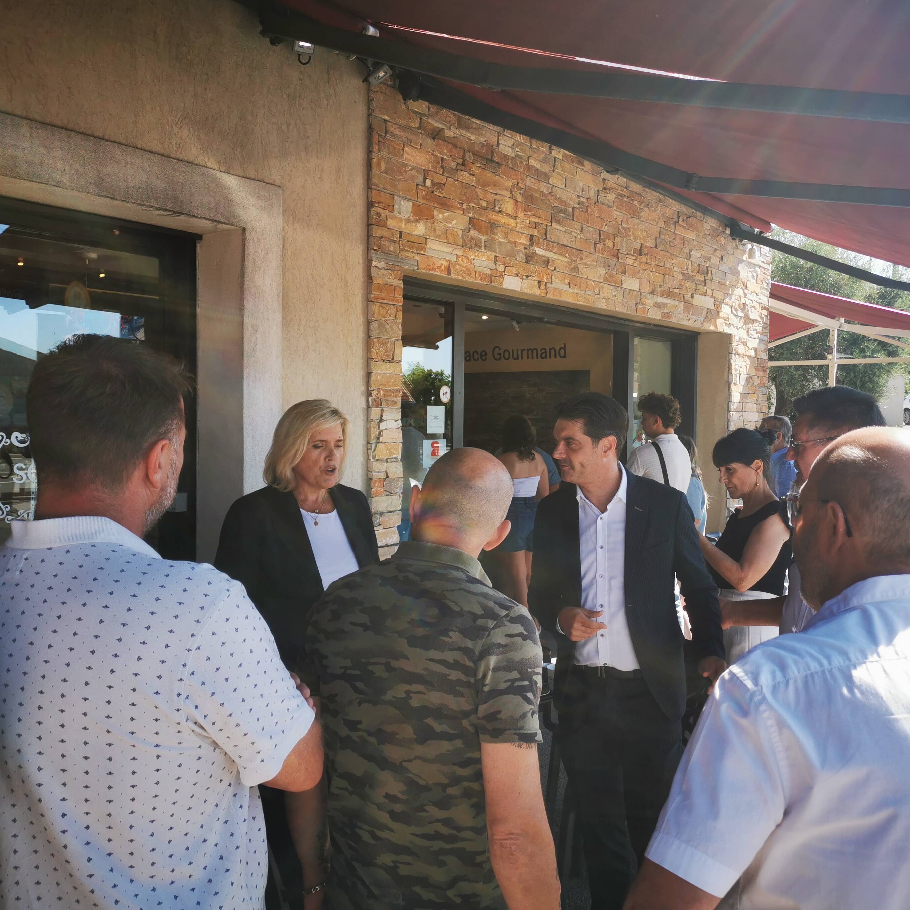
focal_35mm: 32
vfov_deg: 51.1
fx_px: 952
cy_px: 453
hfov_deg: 51.0
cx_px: 510
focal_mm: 5.58
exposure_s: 1/787
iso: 50
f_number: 1.8
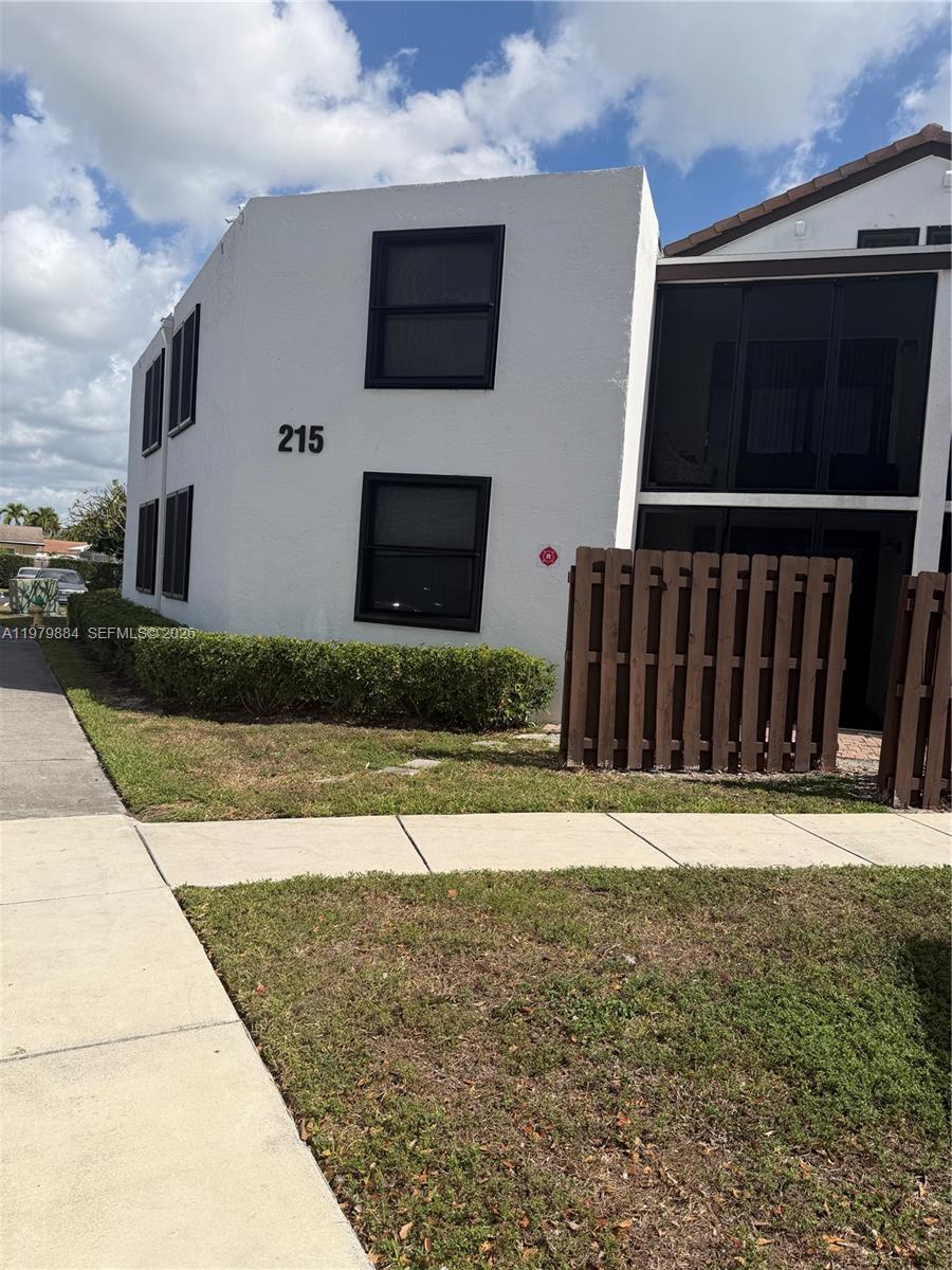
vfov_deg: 71.6
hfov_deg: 56.8
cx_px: 476
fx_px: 880
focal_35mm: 24
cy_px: 635
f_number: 1.78
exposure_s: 1/7353
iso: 80
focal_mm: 6.76
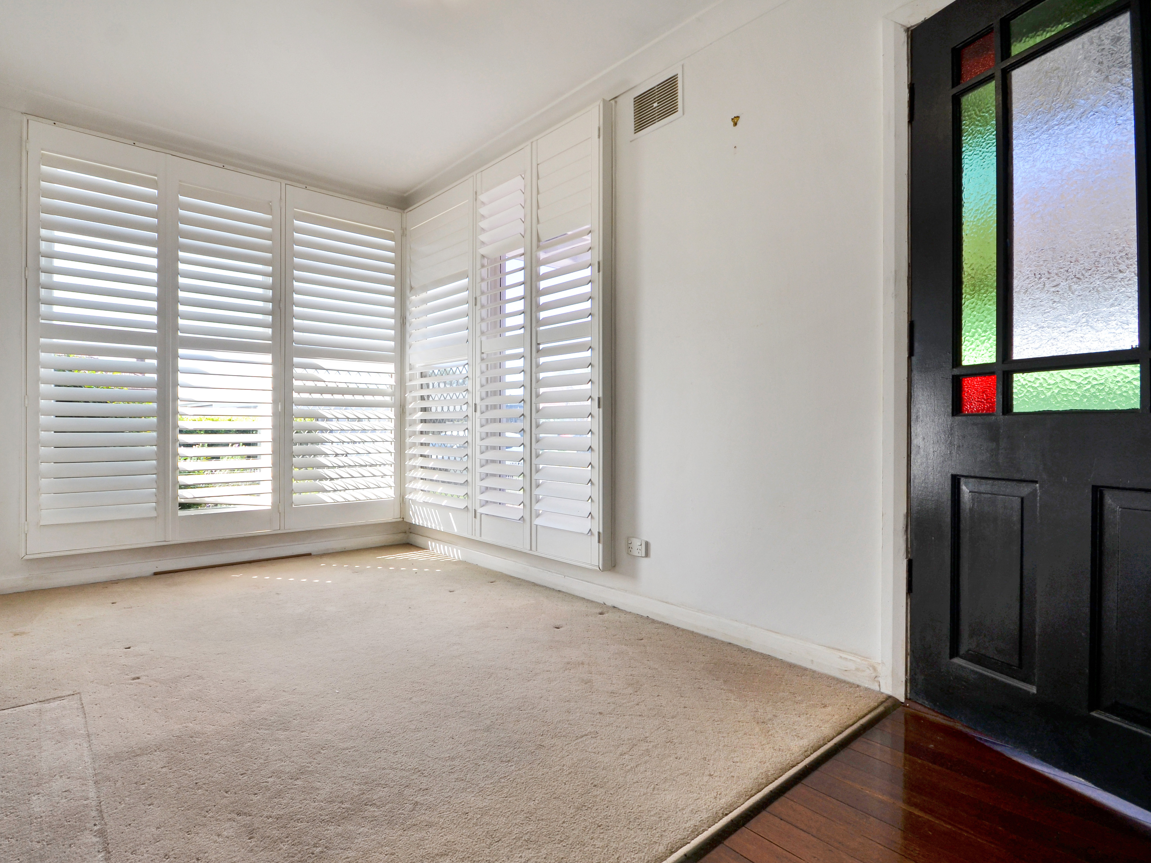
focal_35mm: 17
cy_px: 432
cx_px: 497
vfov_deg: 74.7
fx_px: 565
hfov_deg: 90.5
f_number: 7.1
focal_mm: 10
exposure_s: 1/200
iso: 200
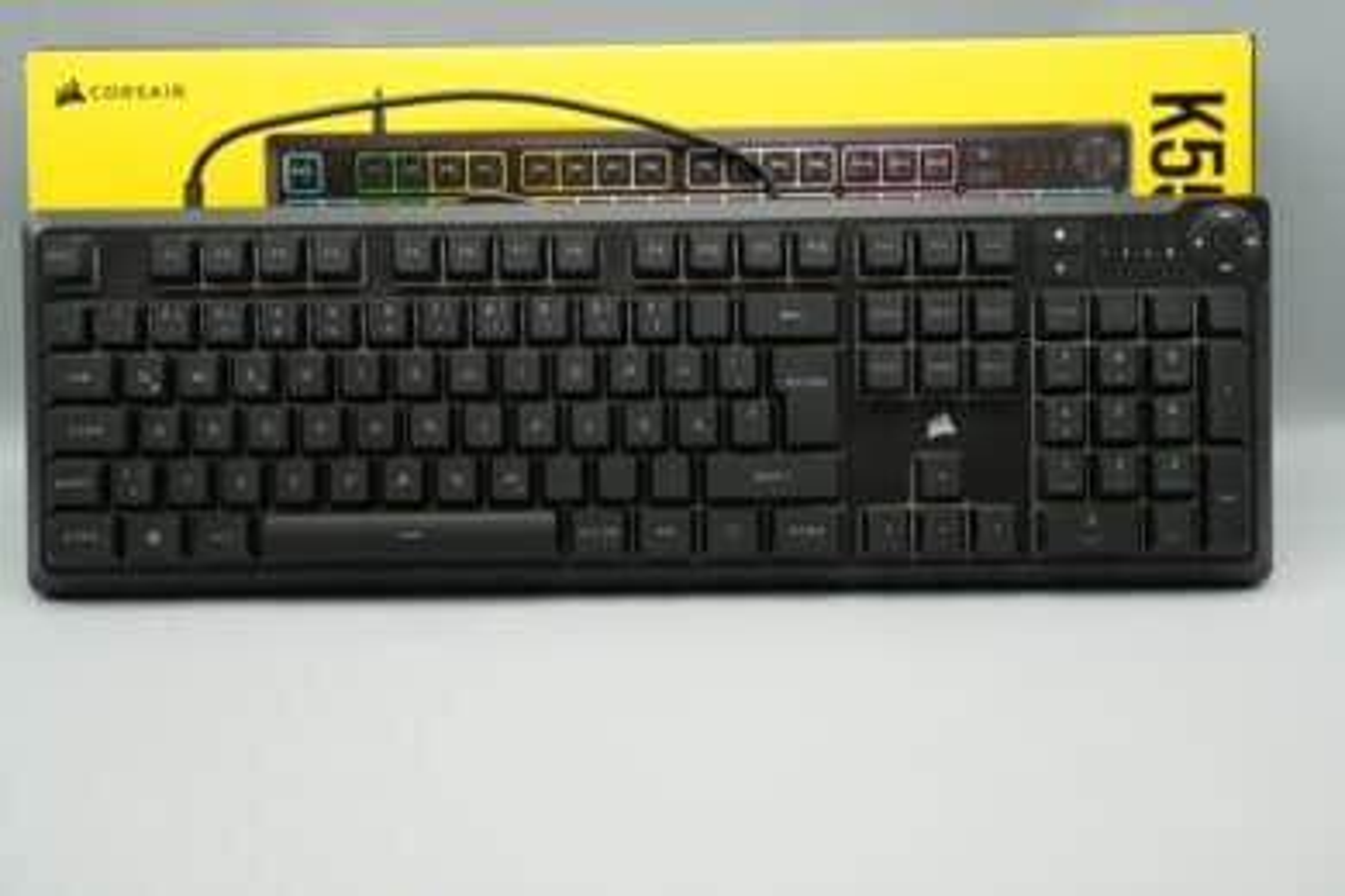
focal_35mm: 46
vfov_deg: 29.2
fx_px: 1718
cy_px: 448
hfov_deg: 42.7
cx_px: 672
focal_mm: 46
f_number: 10
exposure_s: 1/50
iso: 640
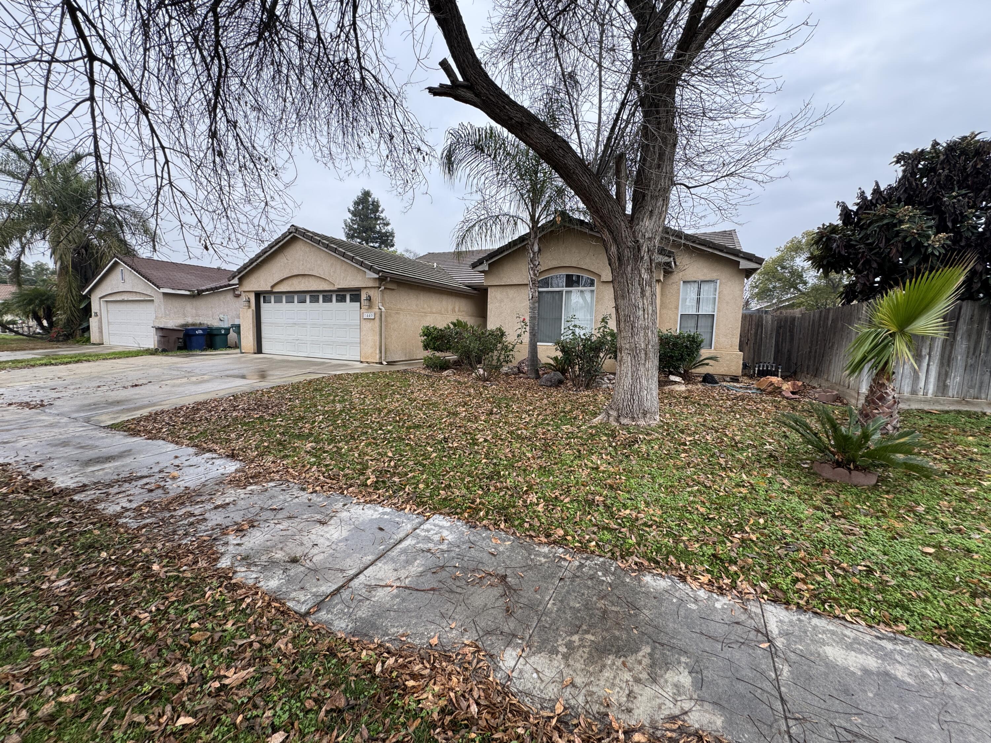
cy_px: 372
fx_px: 401
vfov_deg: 85.7
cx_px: 496
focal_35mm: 14
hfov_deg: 102.1
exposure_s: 1/241
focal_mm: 2.22
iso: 40
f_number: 2.2
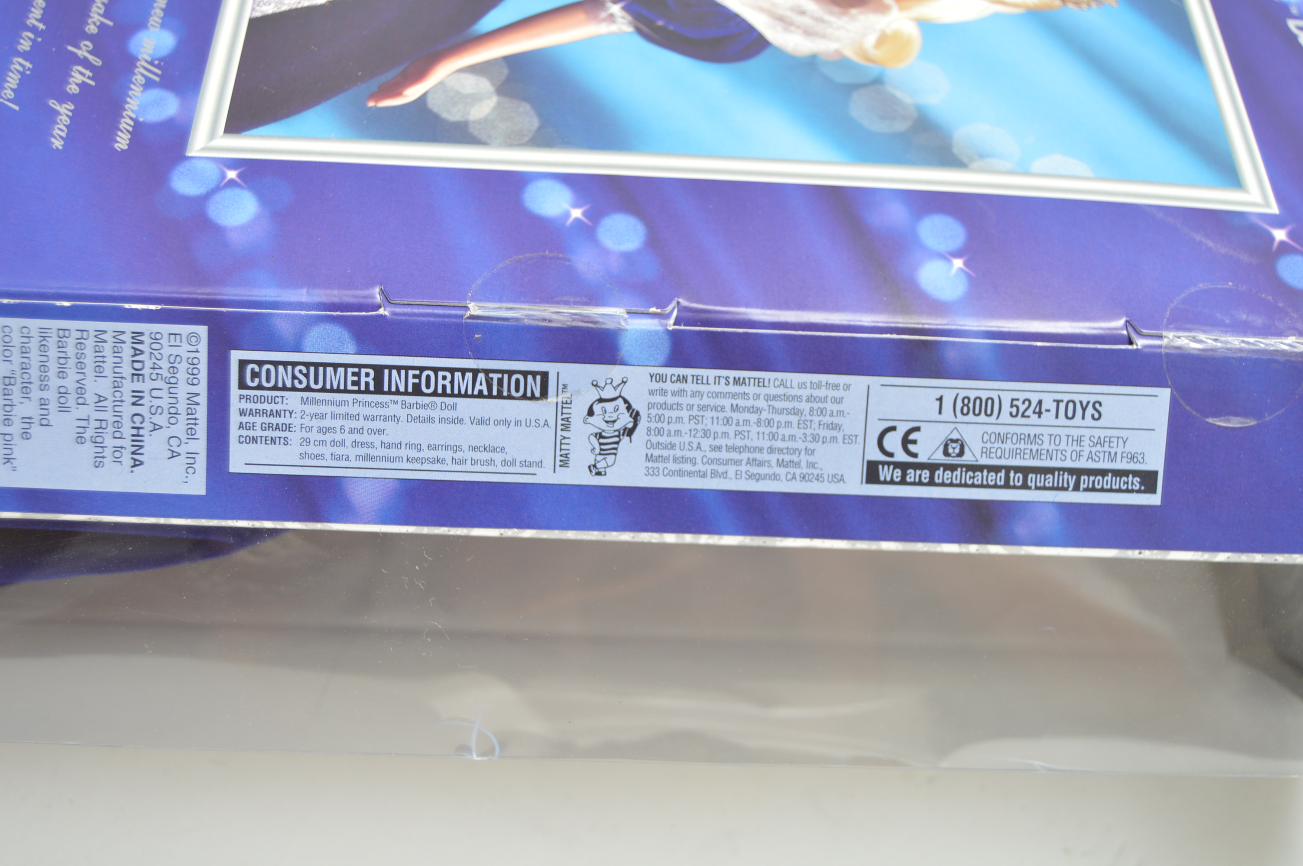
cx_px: 652
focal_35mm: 45
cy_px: 433
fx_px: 1627
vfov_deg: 29.8
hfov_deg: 43.6
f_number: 4.2
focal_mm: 30
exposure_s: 1/200
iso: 200
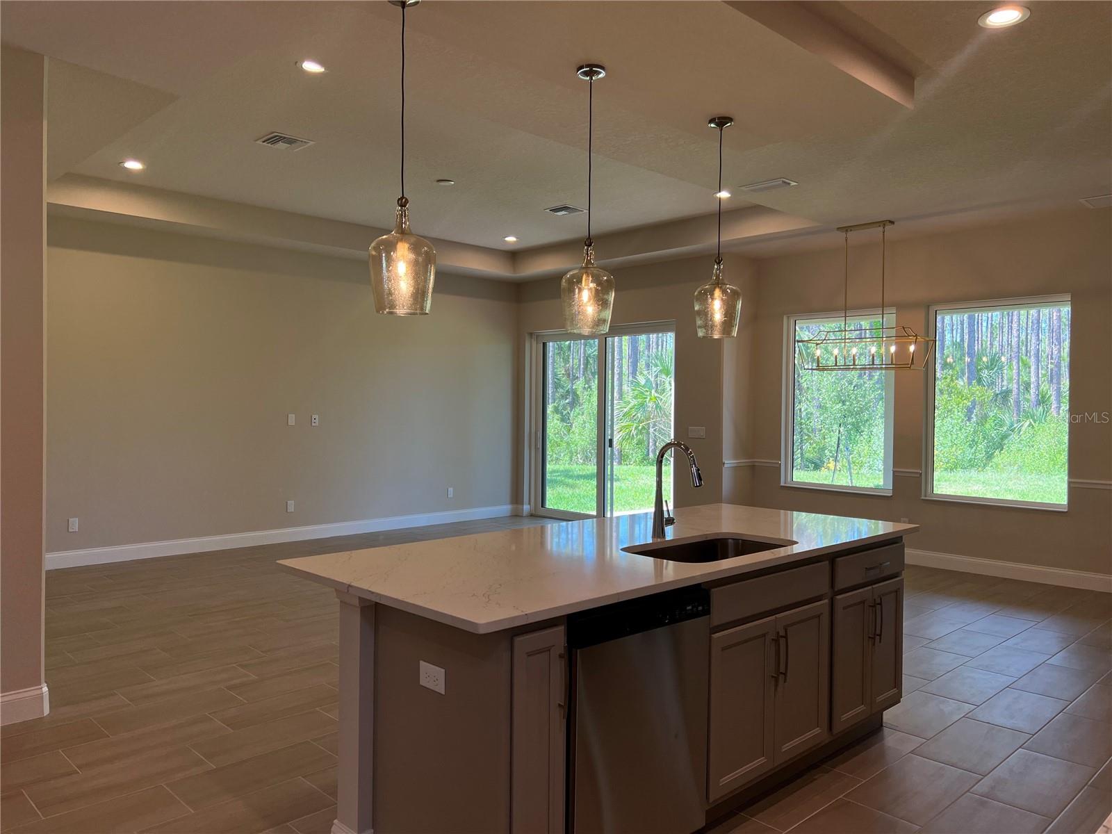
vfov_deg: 53.1
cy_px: 417
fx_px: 835
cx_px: 556
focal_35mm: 26
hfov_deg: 67.3
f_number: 1.5
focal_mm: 5.7
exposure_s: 1/282
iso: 40
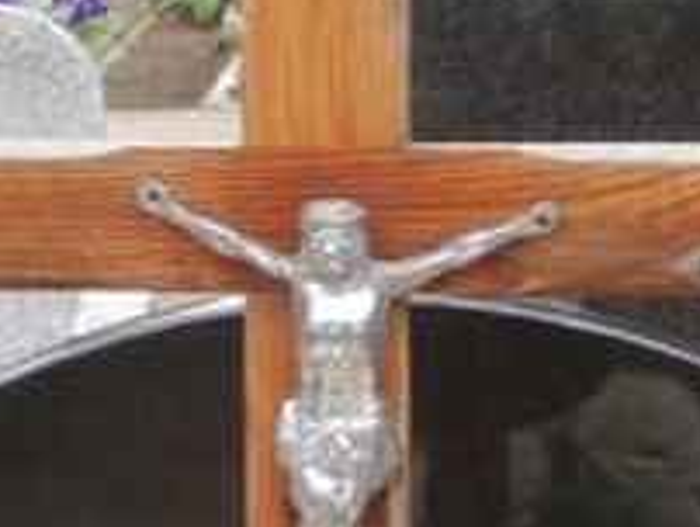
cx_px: 329
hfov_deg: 9.2
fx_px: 4353
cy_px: 645
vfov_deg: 6.9
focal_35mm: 215
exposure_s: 1/125
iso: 100
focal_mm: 12.1
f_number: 4.7
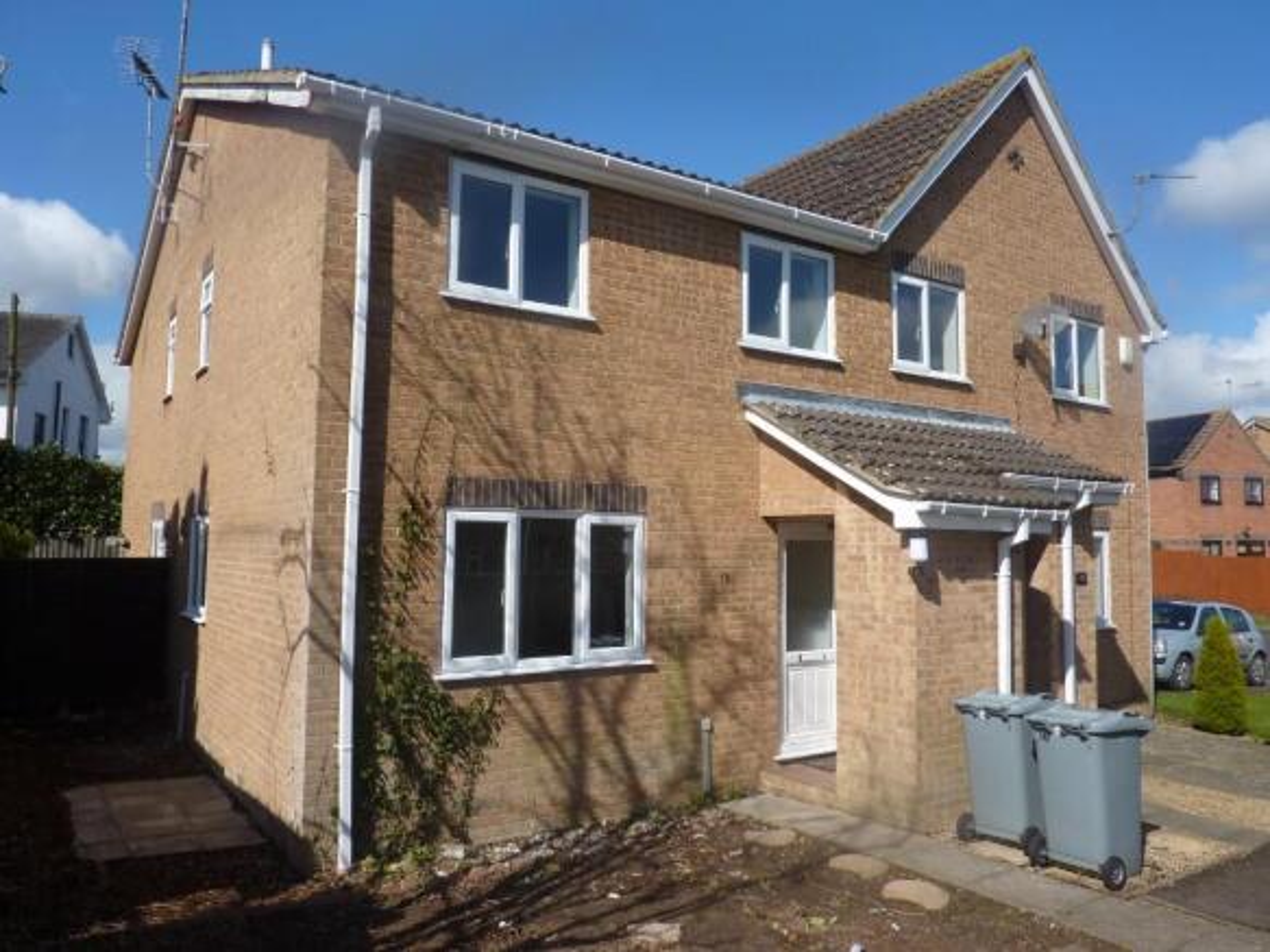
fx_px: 917
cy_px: 476
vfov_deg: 54.9
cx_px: 635
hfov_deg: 69.4
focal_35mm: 25
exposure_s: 1/500
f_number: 4.5
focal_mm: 4.1
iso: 80
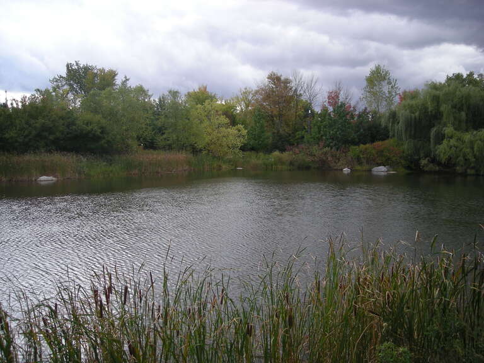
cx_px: 242
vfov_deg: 40.7
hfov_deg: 52.6
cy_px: 182
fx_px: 489
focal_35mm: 35
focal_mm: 5.7
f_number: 2.8
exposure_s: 1/294
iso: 50
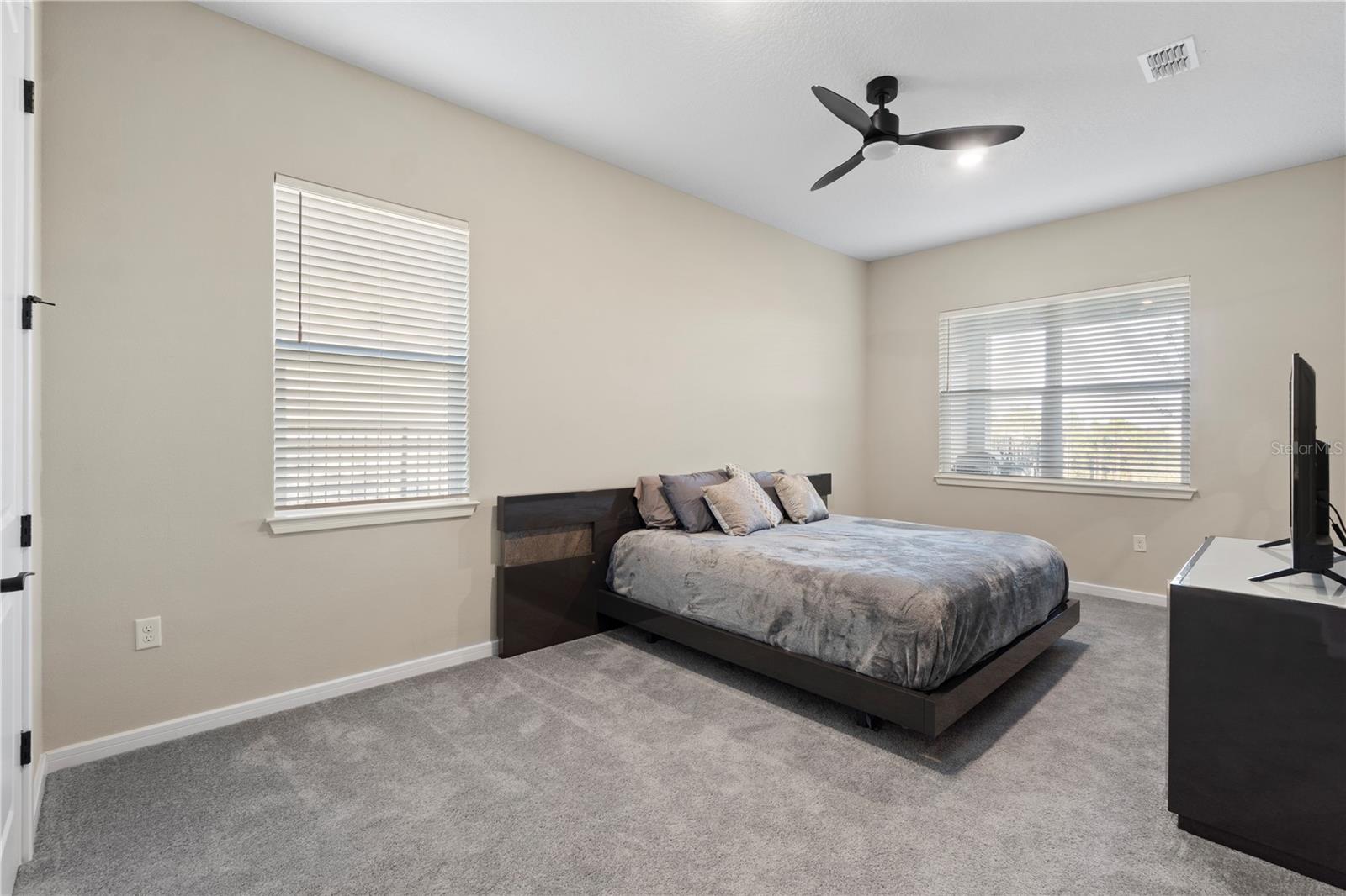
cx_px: 673
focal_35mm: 15
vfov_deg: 77.3
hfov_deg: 100.4
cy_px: 448
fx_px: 561
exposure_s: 1.6
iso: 100
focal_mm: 10
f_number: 8
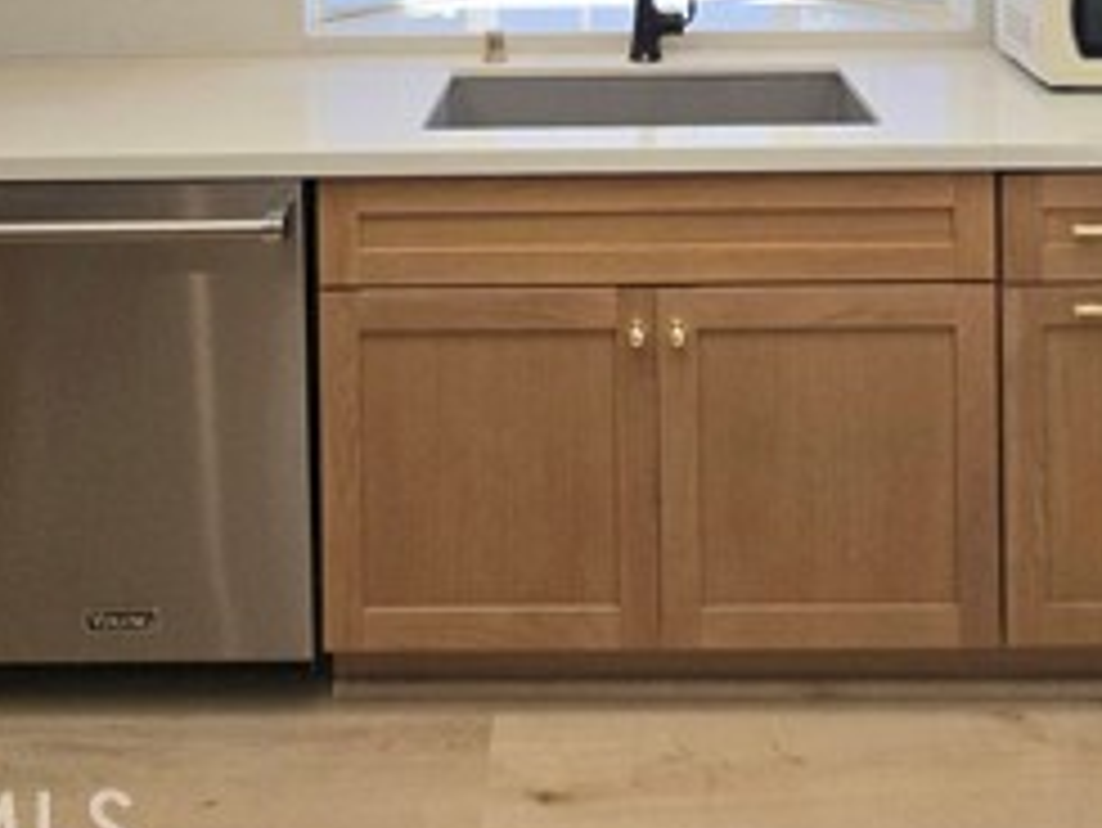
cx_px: 621
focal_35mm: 34
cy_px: -184
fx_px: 1083
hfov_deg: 53.8
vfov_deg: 33.4
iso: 50
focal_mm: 2.2
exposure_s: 1/238
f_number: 2.2
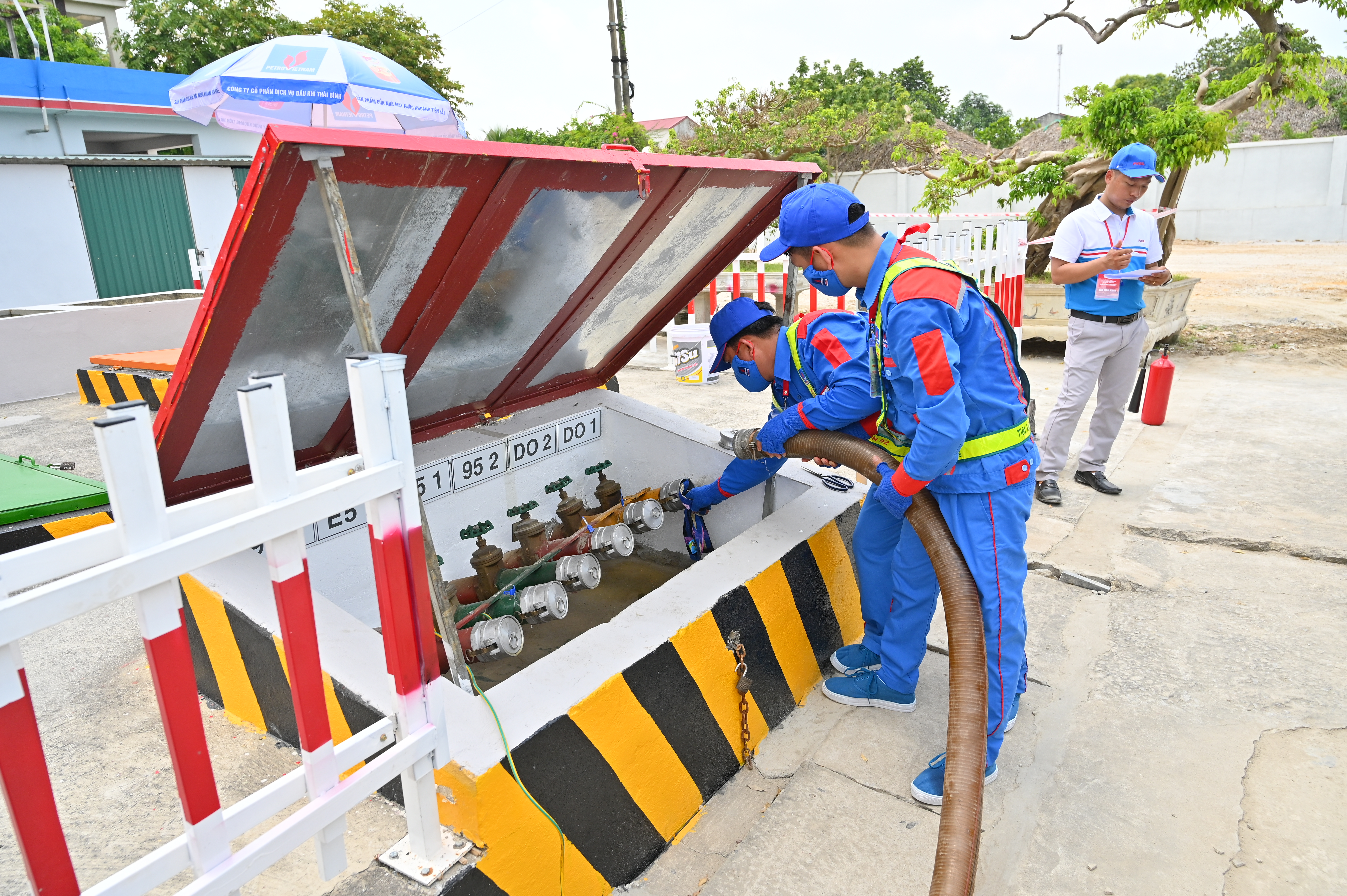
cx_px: 674
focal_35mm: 24
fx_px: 897
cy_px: 448
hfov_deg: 73.8
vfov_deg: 53.1
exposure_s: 1/640
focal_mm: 24
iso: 320
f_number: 5.6
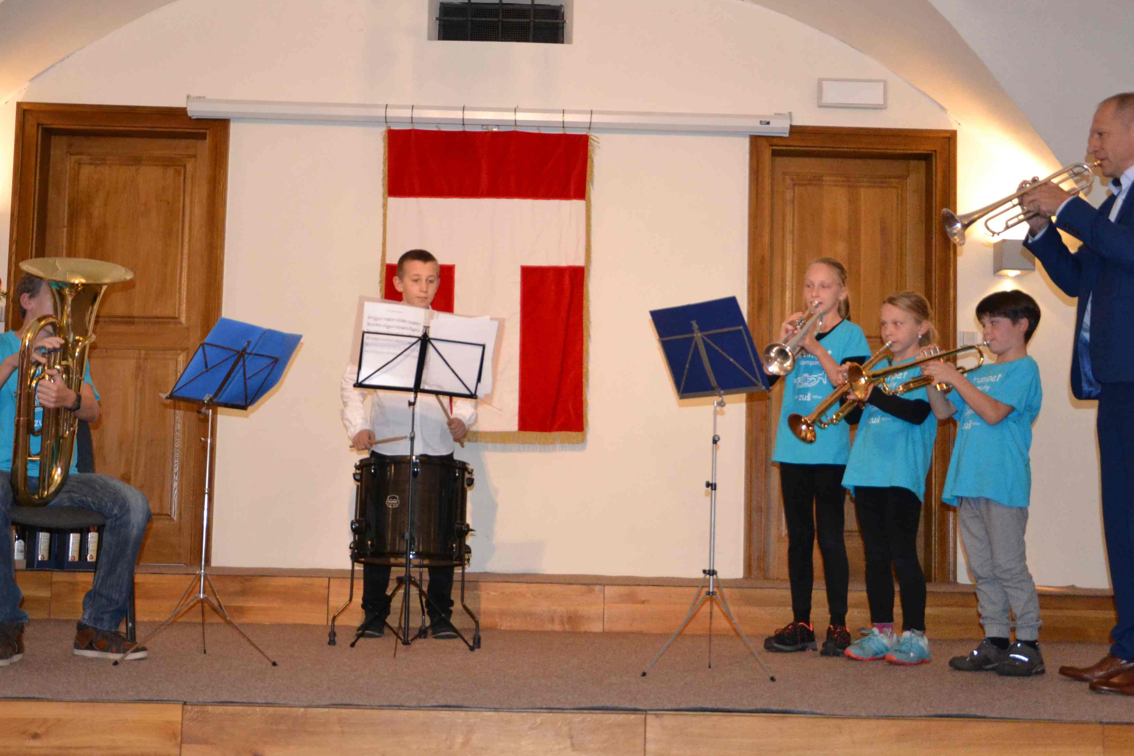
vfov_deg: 27.2
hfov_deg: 39.8
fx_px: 1564
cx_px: 601
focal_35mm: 50
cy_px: 364
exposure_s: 1/60
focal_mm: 25
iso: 1600
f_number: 4
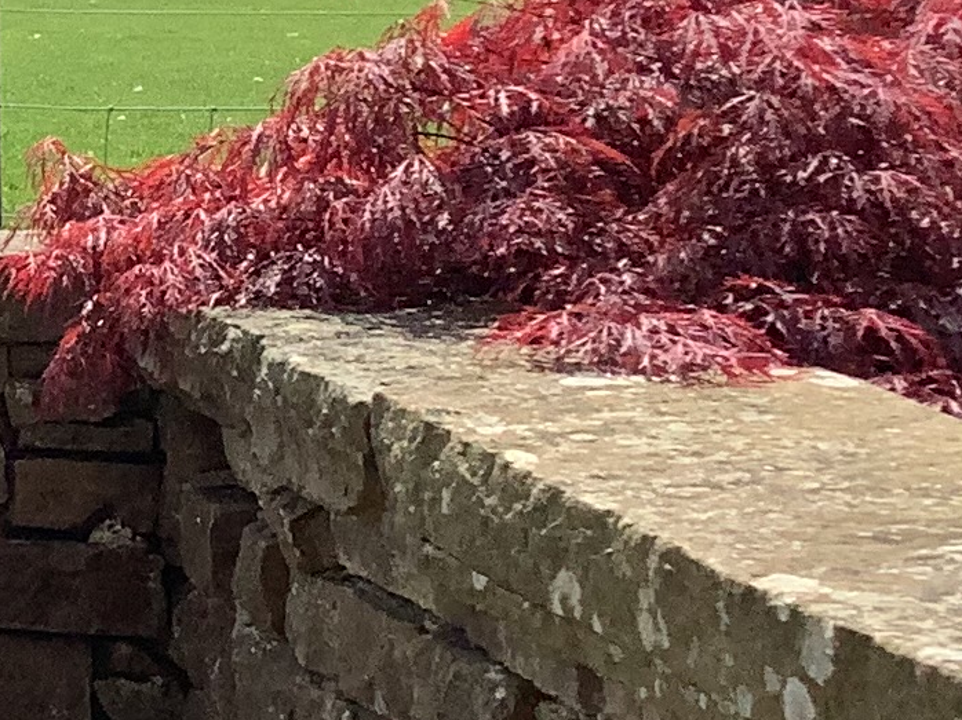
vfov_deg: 10.2
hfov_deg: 12.5
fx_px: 4028
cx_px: -762
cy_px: 195
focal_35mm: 145
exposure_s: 1/1988
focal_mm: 3.3
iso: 25
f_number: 2.4
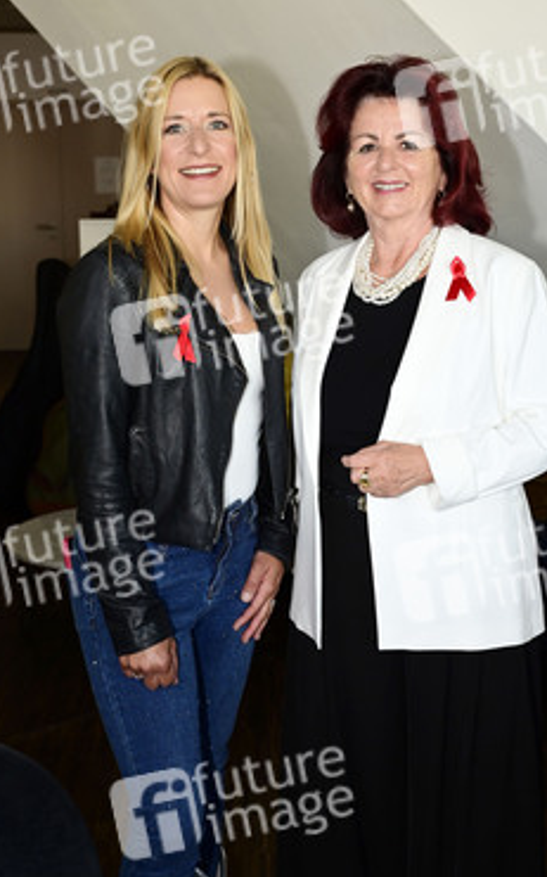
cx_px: 301
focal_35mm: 44
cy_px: 448
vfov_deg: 45.3
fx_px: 1050
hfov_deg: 29.2
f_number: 5
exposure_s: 1/200
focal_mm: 40
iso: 1600
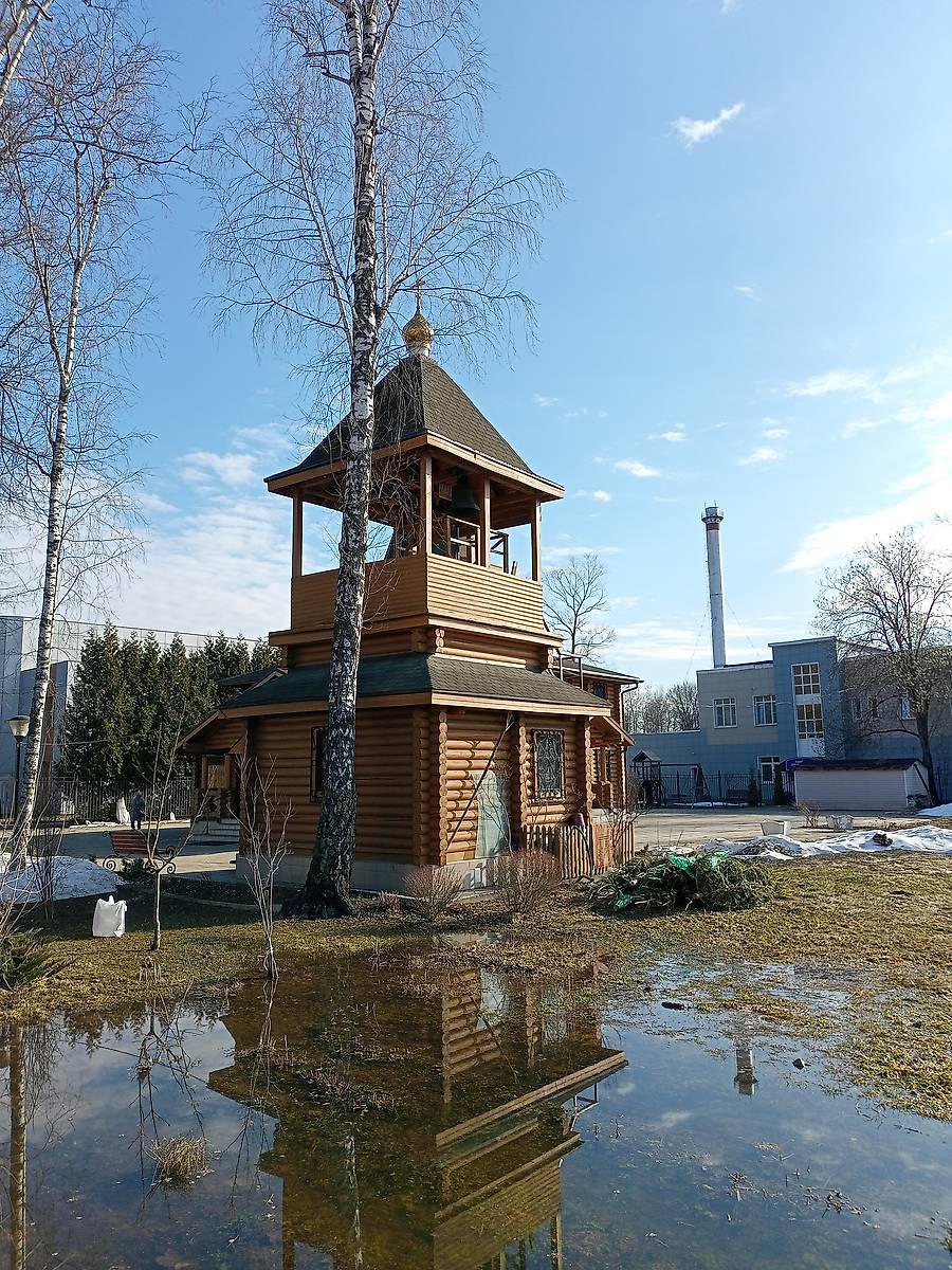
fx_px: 1027
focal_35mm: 28
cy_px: 635
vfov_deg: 63.4
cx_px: 476
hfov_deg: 49.7
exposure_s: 1/2639
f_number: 1.8
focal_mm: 4.69
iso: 113
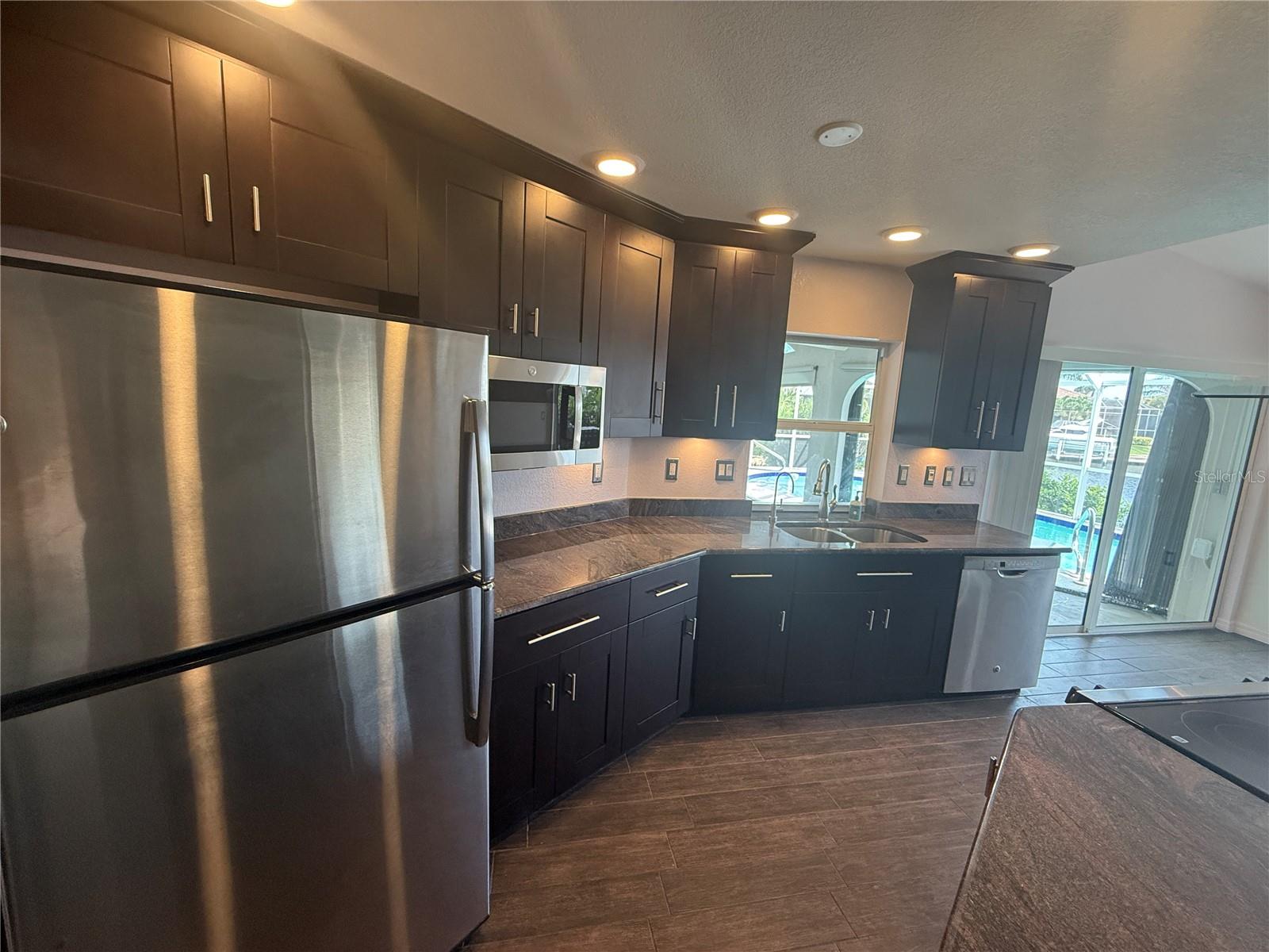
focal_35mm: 14
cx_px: 634
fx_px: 513
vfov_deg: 85.7
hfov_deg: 102.1
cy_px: 476
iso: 320
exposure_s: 1/120
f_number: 2.2
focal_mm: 2.22
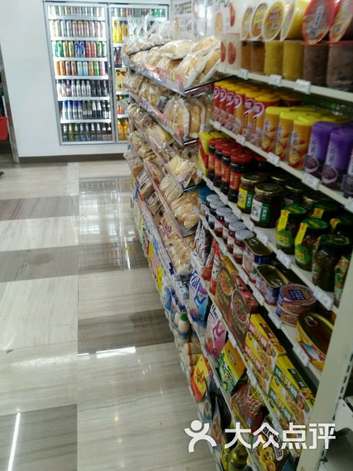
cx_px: 176
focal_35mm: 28
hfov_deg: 49.7
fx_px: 381
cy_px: 236
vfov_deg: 63.4
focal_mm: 3.78
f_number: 2
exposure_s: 1/33
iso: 148
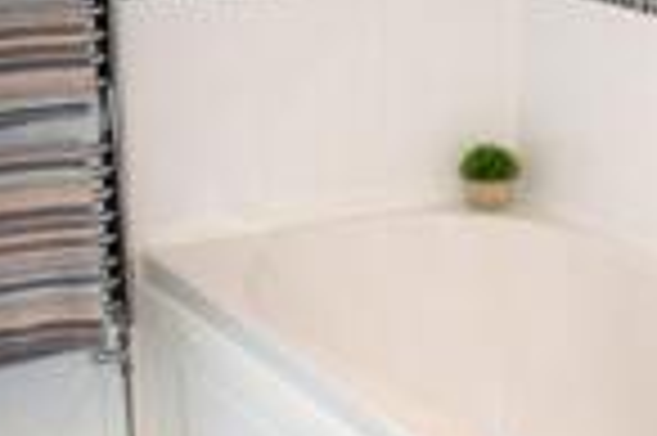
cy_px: 267
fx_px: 1604
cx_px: 738
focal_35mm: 88
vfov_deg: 15.5
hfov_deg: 21.8
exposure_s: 1/80
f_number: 4.5
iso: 800
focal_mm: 18
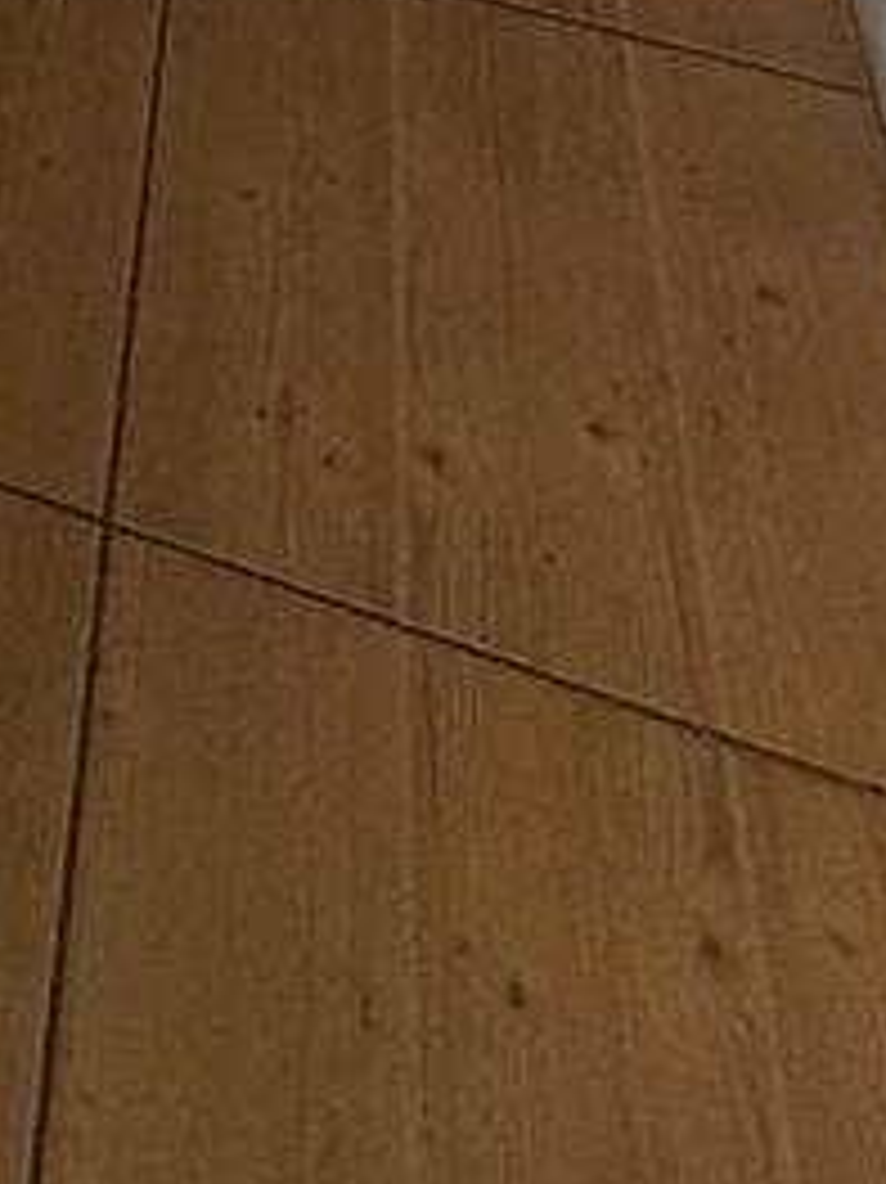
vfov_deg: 16.6
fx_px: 2186
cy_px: -1472
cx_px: -499
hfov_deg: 19.5
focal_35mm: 64
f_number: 2.2
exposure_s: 1/60
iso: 320
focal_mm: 2.22
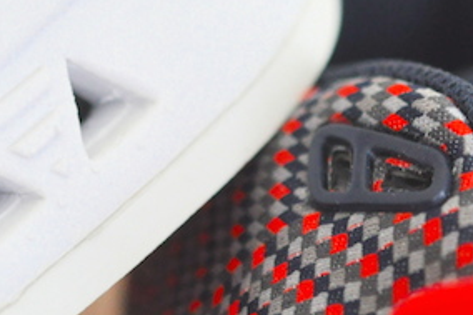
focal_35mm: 169
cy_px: 134
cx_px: 73
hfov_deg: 12.1
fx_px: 2219
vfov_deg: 8.1
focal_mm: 40
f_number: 3
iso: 1250
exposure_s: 1/30
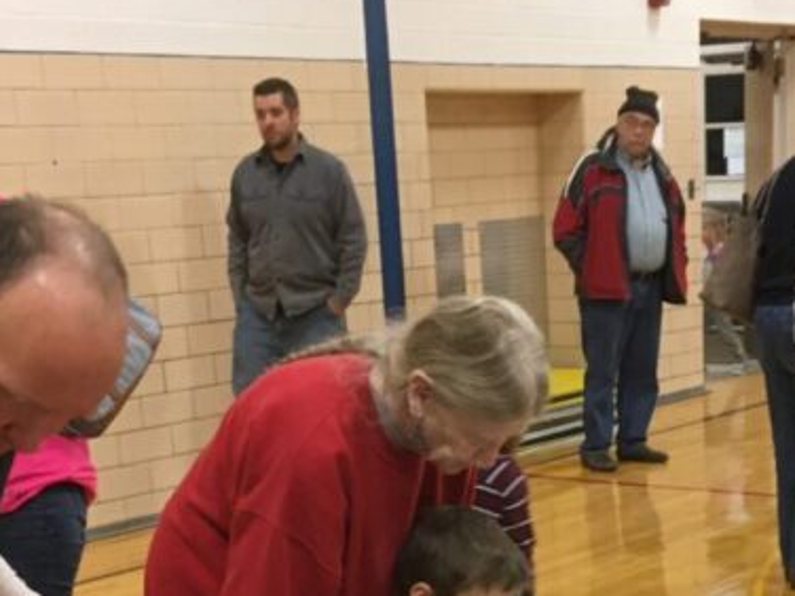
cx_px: 571
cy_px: 782
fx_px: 1814
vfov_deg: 17.5
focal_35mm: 79
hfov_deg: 24.5
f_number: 2.2
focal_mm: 4.15
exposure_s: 1/30
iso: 125
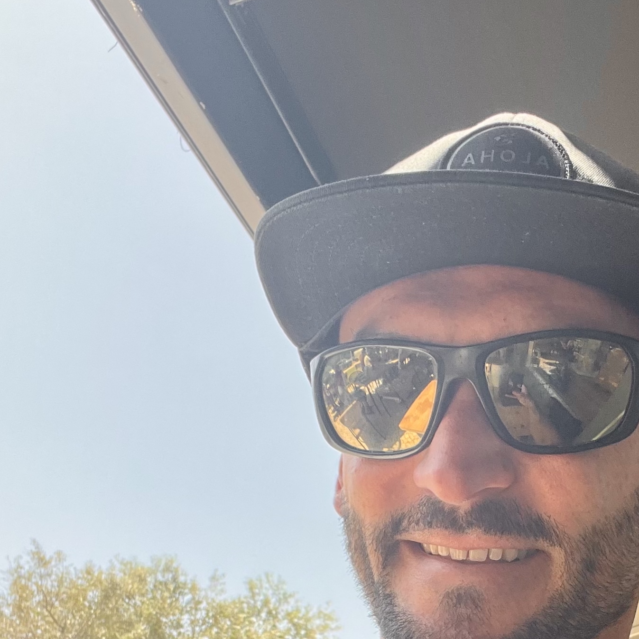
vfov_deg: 30.2
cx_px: 478
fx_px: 1107
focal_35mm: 53
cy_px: 627
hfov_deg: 31.6
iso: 32
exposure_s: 1/172
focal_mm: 2.71
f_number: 2.2
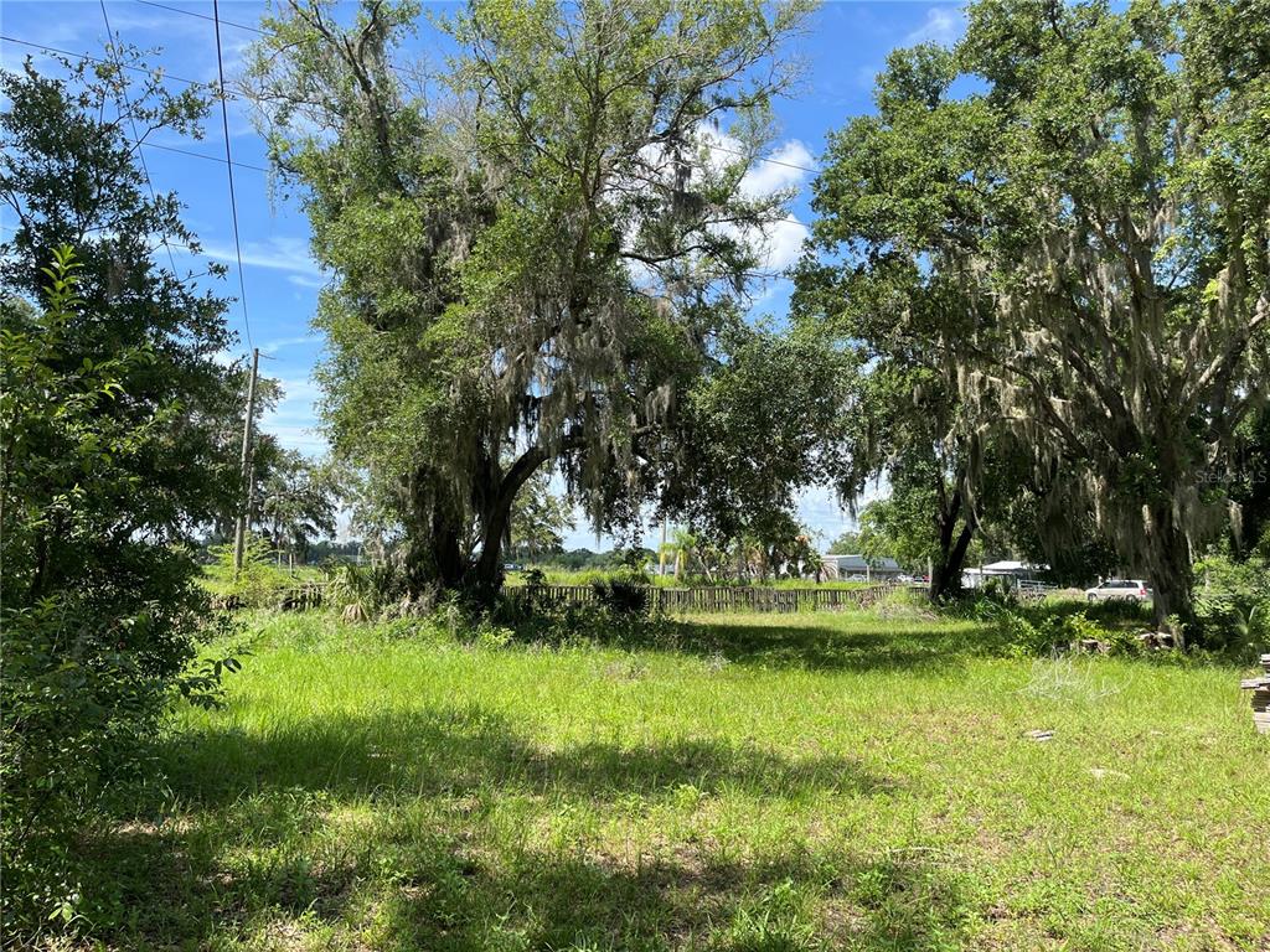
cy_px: 476
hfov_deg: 67.3
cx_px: 635
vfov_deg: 53.1
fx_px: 954
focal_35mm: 26
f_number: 1.6
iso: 50
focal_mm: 5.1
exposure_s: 1/1623
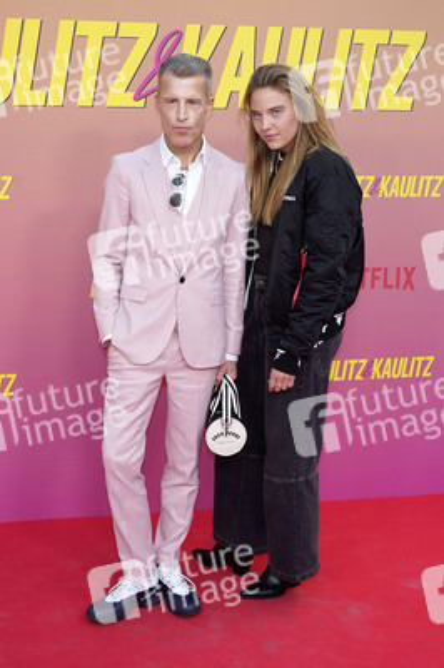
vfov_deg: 41.1
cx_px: 222
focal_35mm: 48
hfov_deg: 28.0
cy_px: 334
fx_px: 889
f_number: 6.3
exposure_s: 1/160
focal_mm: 48
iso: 640
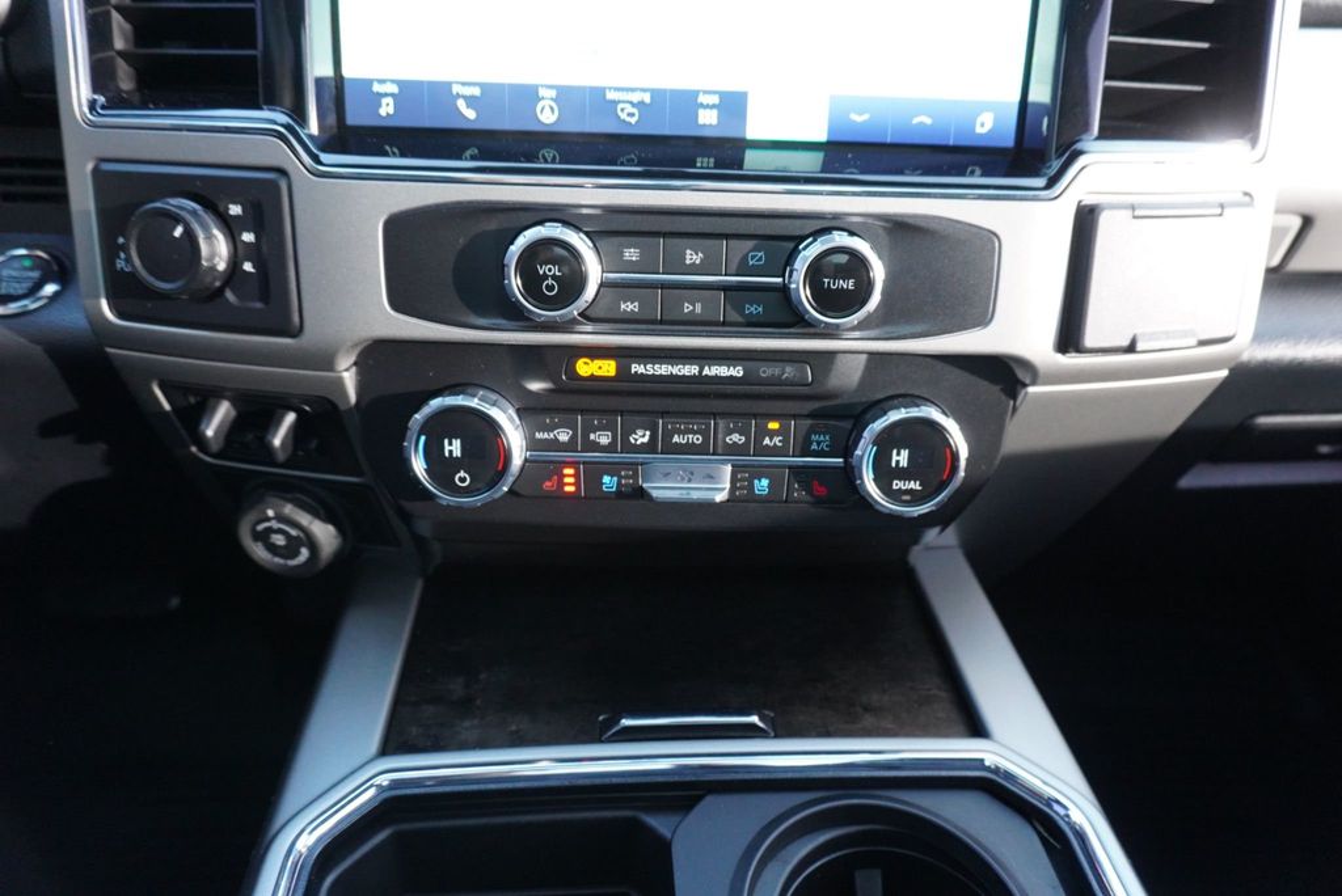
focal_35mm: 24
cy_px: 448
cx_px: 671
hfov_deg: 73.7
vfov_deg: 53.2
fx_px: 895
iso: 2000
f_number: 4
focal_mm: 16
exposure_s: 1/160
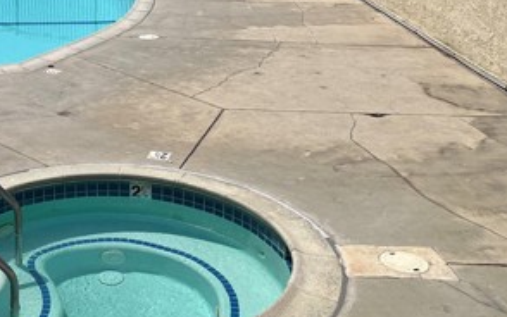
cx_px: 43
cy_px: -16
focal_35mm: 60
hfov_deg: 32.2
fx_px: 829
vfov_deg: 20.8
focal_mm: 5.1
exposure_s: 1/7353
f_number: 1.6
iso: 50
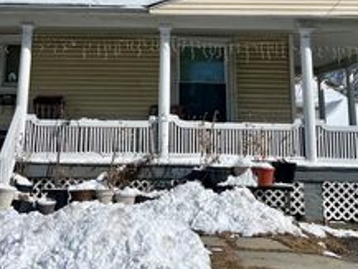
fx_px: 621
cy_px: -14
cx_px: 137
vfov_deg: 23.2
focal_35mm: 60
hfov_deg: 32.0
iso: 50
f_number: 1.6
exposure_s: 1/10870
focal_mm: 5.1
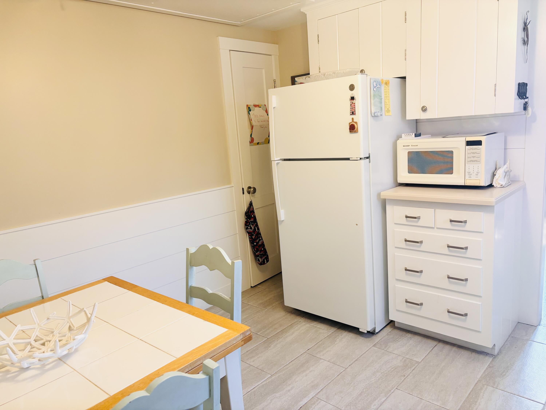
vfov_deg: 53.1
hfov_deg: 67.3
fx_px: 410
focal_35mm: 26
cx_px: 273
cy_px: 205
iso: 100
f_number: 1.6
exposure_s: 1/60
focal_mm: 5.96
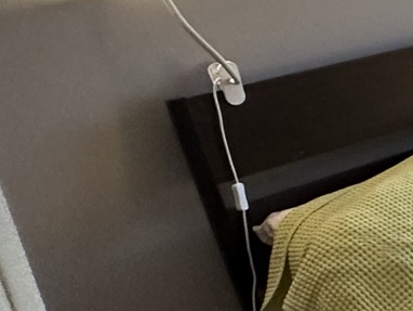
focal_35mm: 75
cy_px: 144
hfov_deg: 17.7
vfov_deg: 19.7
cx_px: 840
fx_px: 895
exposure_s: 1/60
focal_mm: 2.22
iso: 400
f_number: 2.2
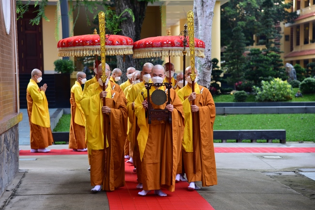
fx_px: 919
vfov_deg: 13.1
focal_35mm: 105
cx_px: 158
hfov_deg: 19.4
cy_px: 105
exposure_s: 1/60
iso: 100
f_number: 5
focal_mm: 105
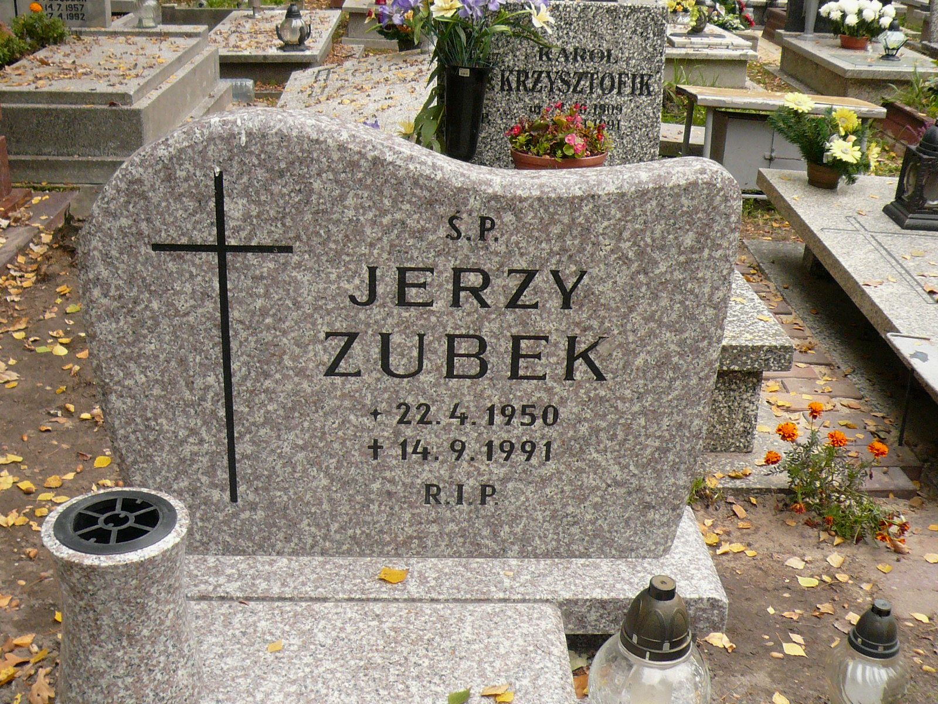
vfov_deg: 32.9
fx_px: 1192
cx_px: 469
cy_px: 352
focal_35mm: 44
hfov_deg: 42.9
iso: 100
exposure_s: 1/125
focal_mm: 4.7
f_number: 2.8
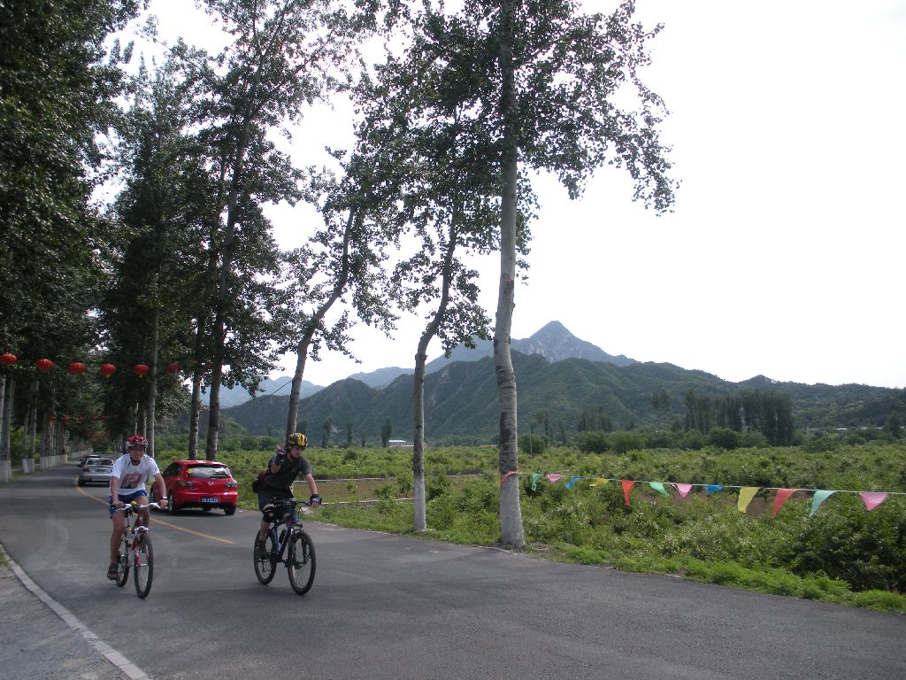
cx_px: 453
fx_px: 942
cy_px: 340
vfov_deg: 39.7
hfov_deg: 51.4
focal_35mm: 36
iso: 64
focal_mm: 6.3
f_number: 3.5
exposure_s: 1/257
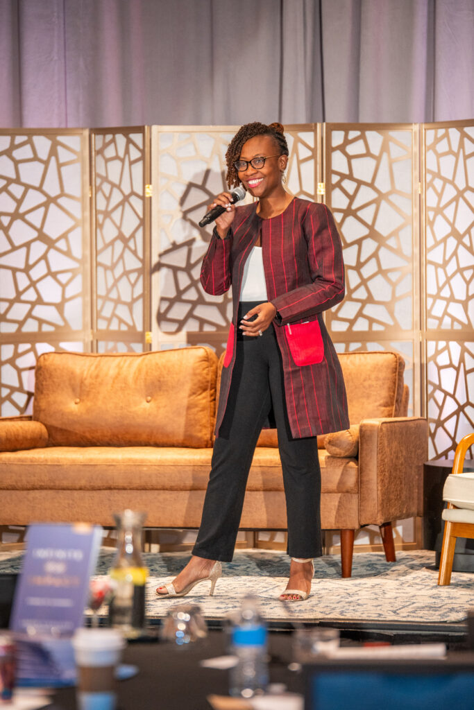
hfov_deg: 9.0
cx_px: 237
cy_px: 355
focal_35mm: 152
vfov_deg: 13.5
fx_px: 3001
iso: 1600
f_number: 2.8
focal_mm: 152
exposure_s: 1/200
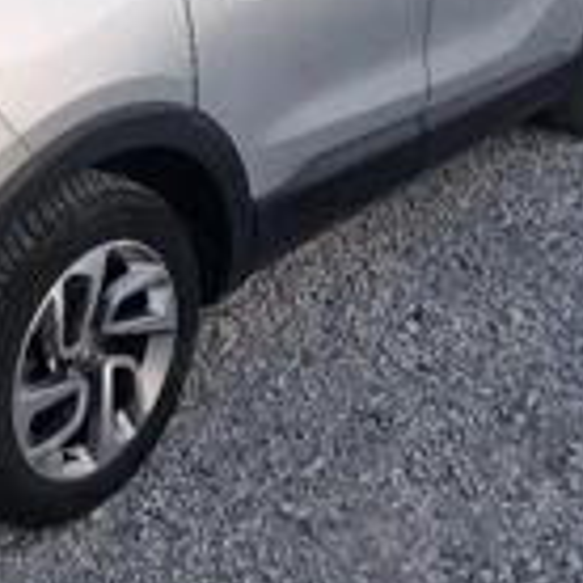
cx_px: 55
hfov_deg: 28.0
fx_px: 1124
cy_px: 0
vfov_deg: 27.4
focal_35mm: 59
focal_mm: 5.4
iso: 160
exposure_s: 1/100
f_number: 1.8
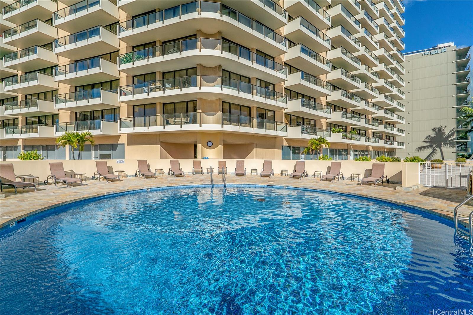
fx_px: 210
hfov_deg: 96.7
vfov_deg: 73.8
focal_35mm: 16
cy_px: 158
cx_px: 236
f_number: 8
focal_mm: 16
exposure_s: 1/2000
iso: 250
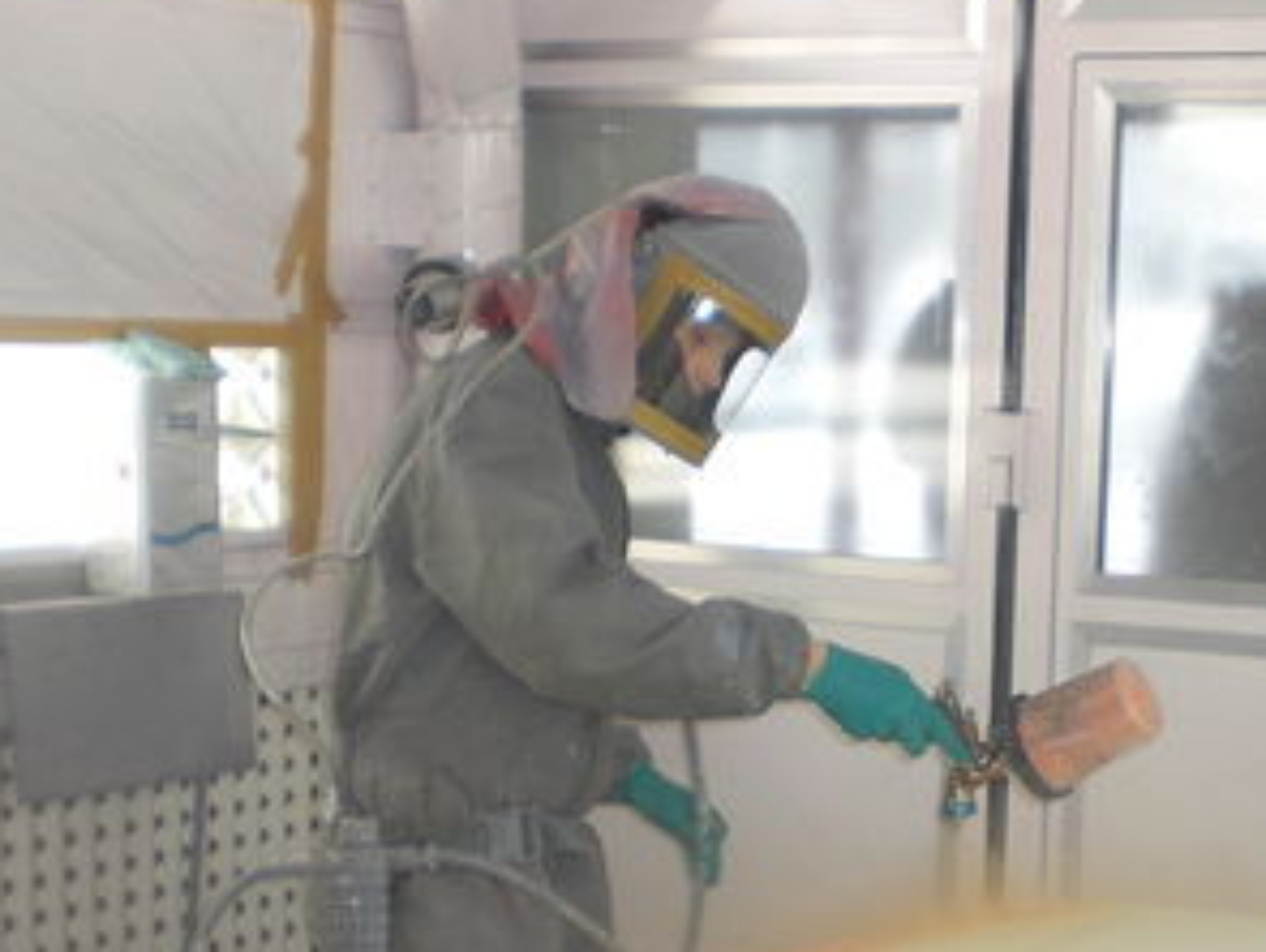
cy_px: 828
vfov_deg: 18.7
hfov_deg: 24.7
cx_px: 978
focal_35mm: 78
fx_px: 2856
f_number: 3.1
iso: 100
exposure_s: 1/100
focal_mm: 6.3
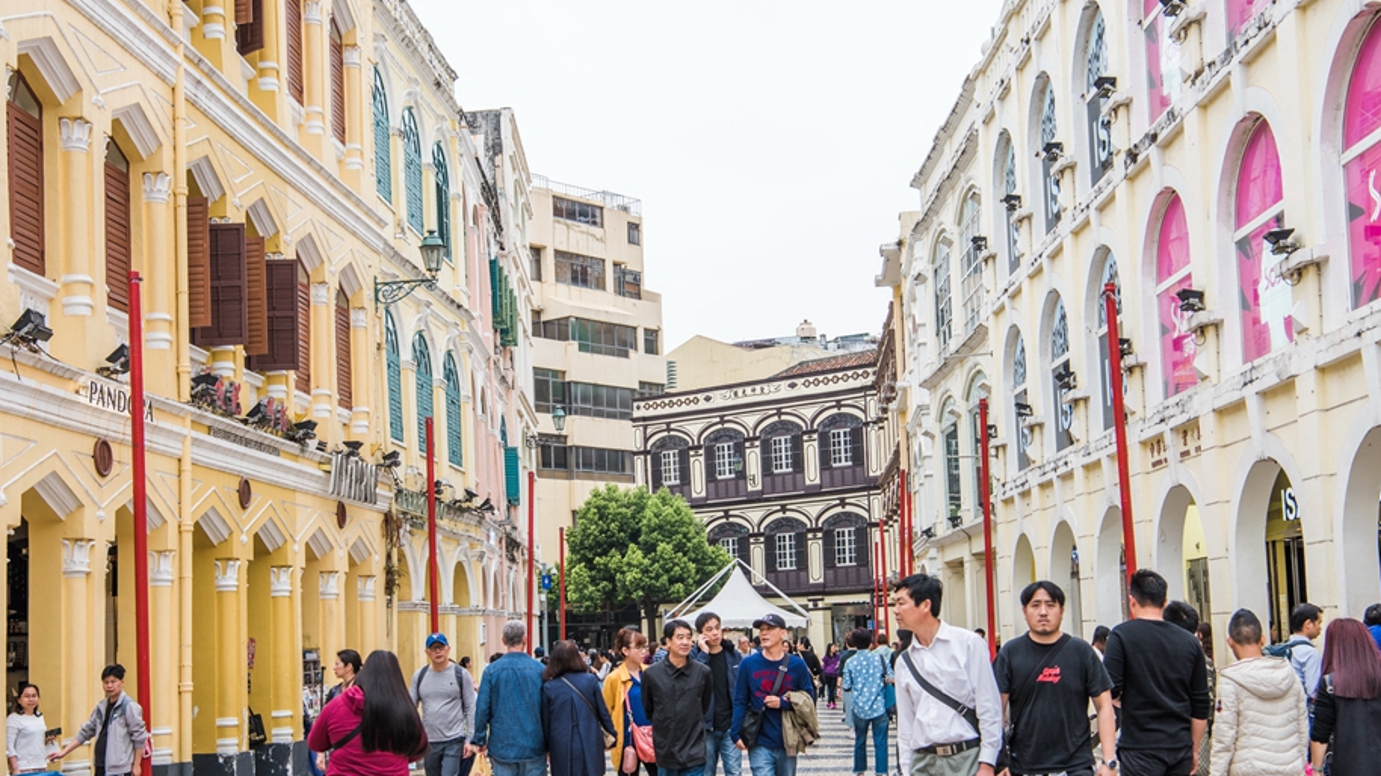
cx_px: 684
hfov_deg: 39.9
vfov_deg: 23.0
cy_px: 485
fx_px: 1904
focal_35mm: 52
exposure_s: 1/100
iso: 250
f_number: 8
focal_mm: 42
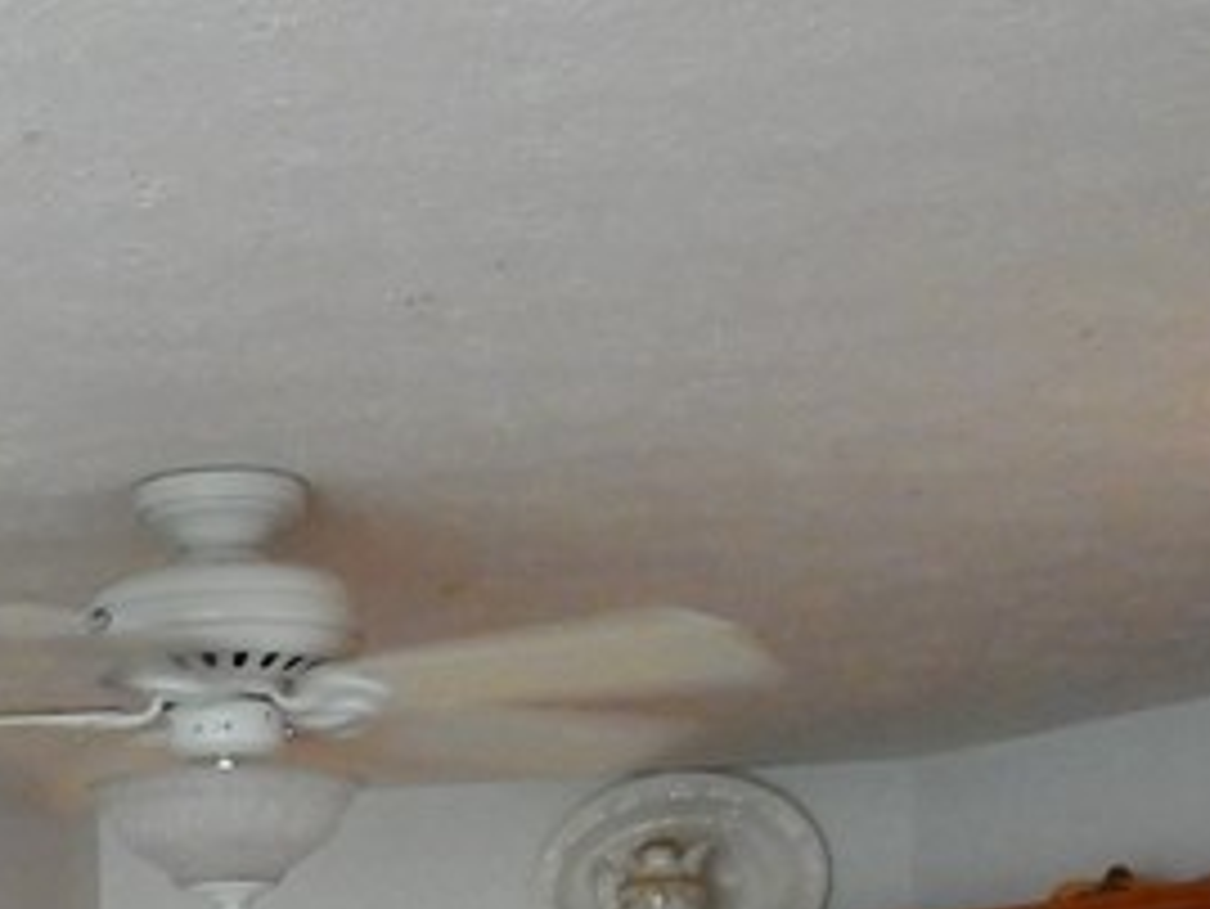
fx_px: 3322
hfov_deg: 20.3
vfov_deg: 14.2
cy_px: 1503
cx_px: 130
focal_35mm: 95
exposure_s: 1/30
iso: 720
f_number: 3.7
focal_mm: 4.5
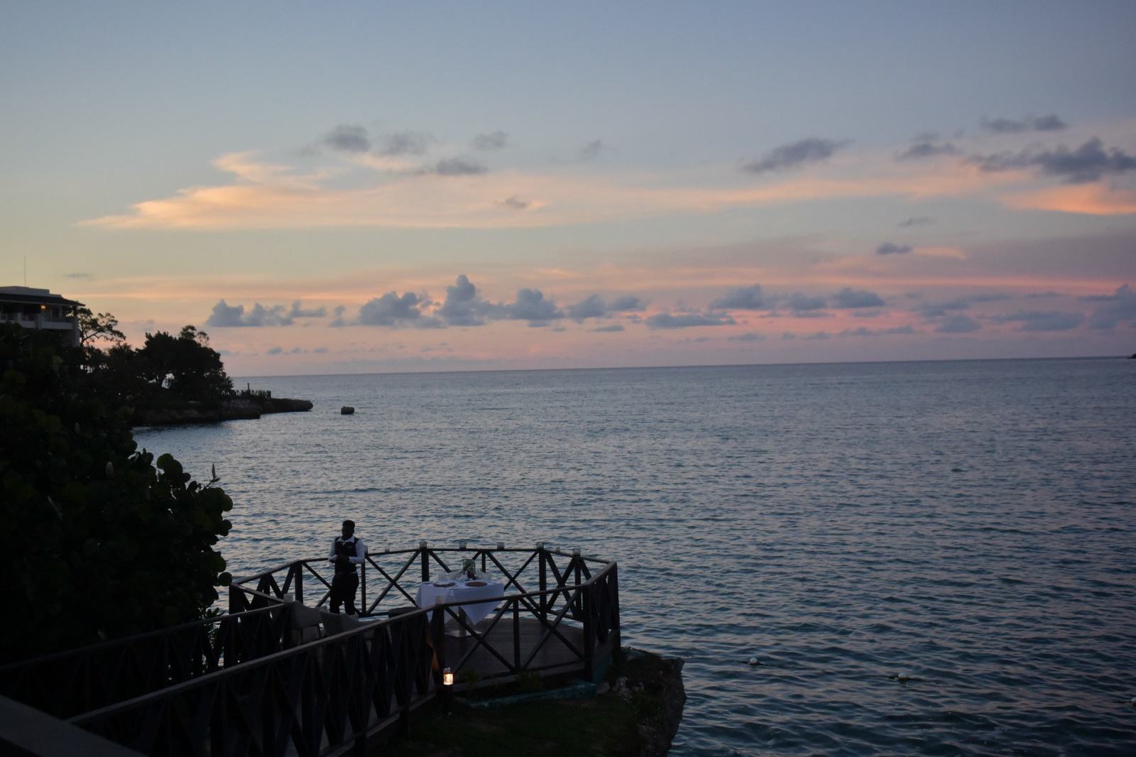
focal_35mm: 44
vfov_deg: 30.5
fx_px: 1388
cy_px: 378
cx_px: 568
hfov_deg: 44.5
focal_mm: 16.5
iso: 1250
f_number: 4.5
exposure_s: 1/500
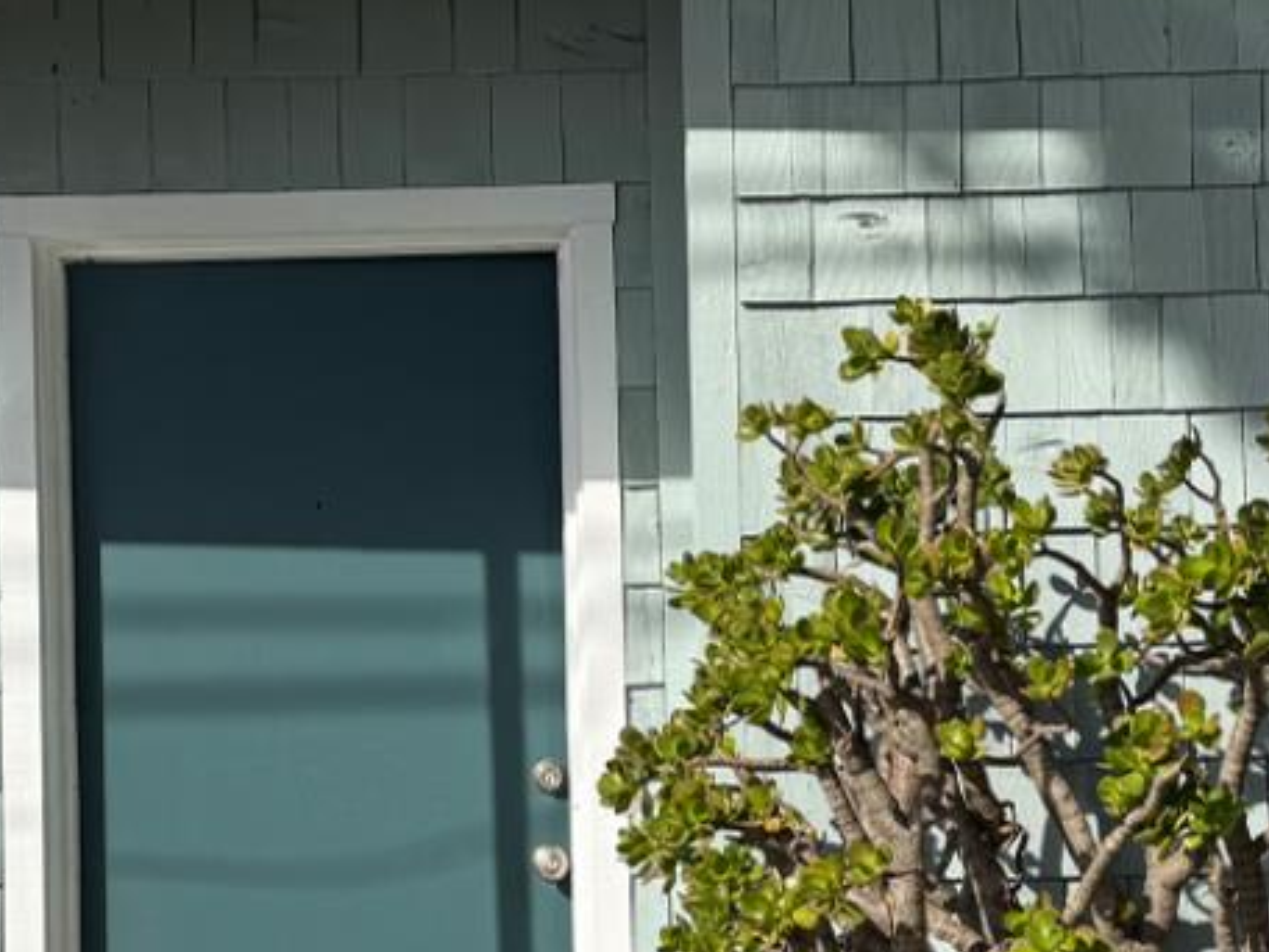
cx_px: 668
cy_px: 650
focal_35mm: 79
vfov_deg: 18.6
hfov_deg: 24.7
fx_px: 2896
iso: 80
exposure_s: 1/4608
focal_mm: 6.76
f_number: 1.78
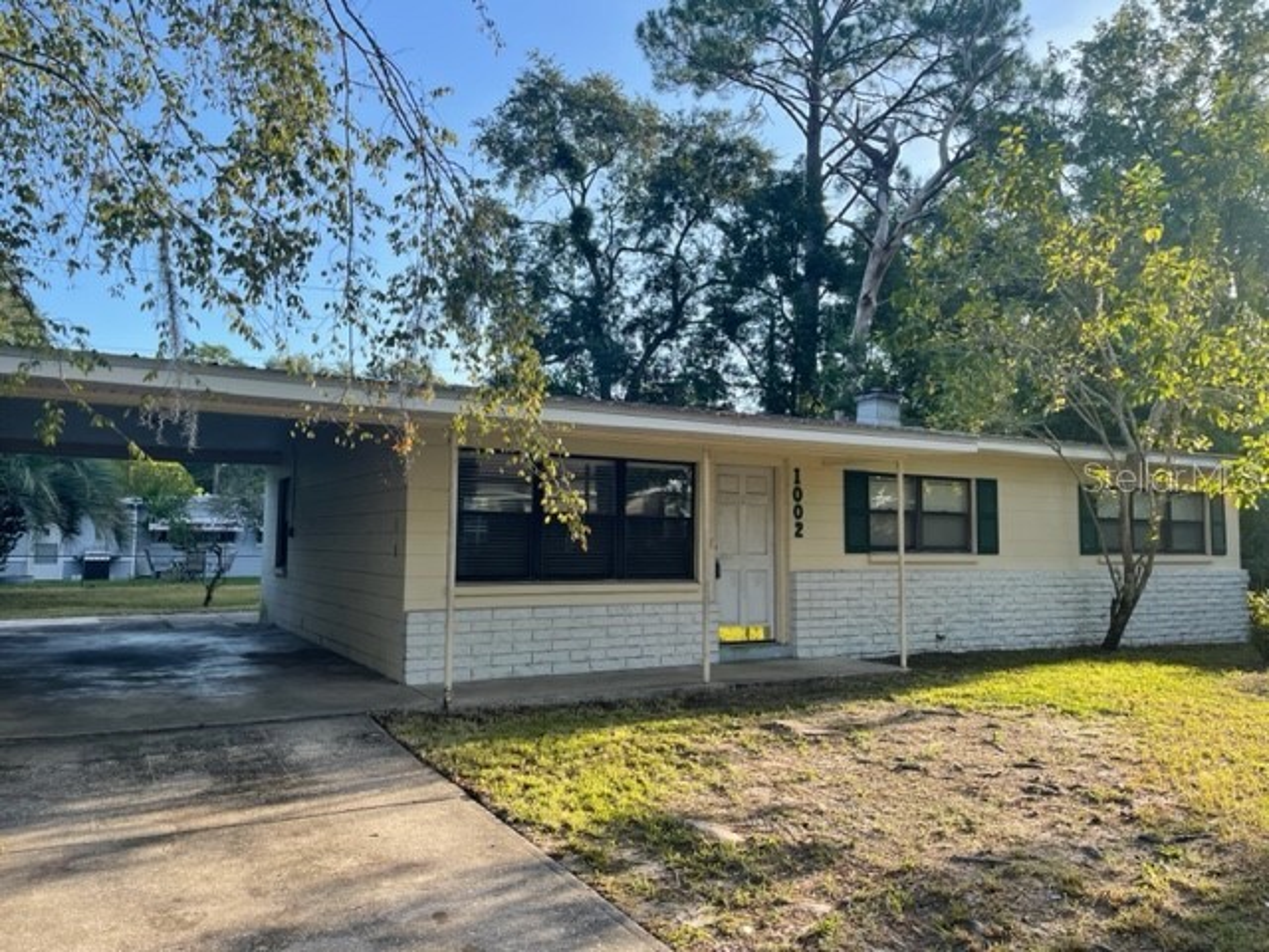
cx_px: 634
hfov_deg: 67.3
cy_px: 476
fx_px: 953
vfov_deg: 53.1
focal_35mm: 26
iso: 32
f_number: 1.6
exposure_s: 1/774
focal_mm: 4.2
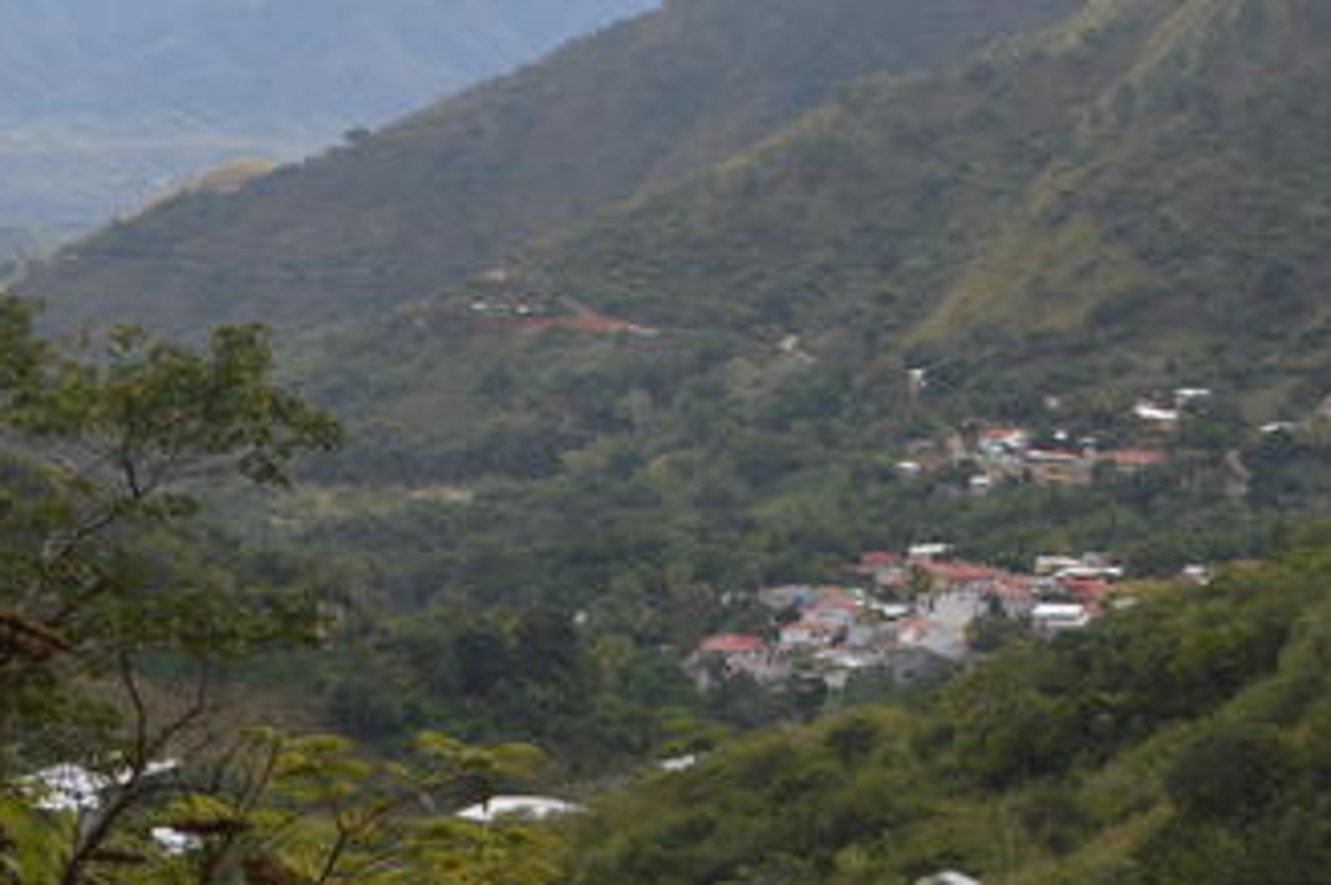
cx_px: 897
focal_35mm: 126
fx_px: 4645
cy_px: 512
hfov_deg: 16.3
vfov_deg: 10.9
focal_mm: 55
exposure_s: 1/125
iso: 100
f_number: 10
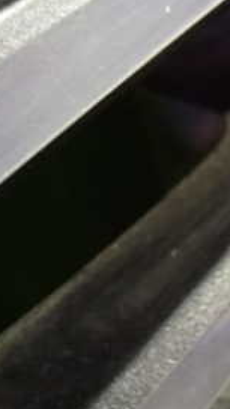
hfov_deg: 15.5
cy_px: 284
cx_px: -111
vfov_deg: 29.1
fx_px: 781
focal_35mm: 72
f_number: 2.3
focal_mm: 5.4
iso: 1600
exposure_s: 1/30
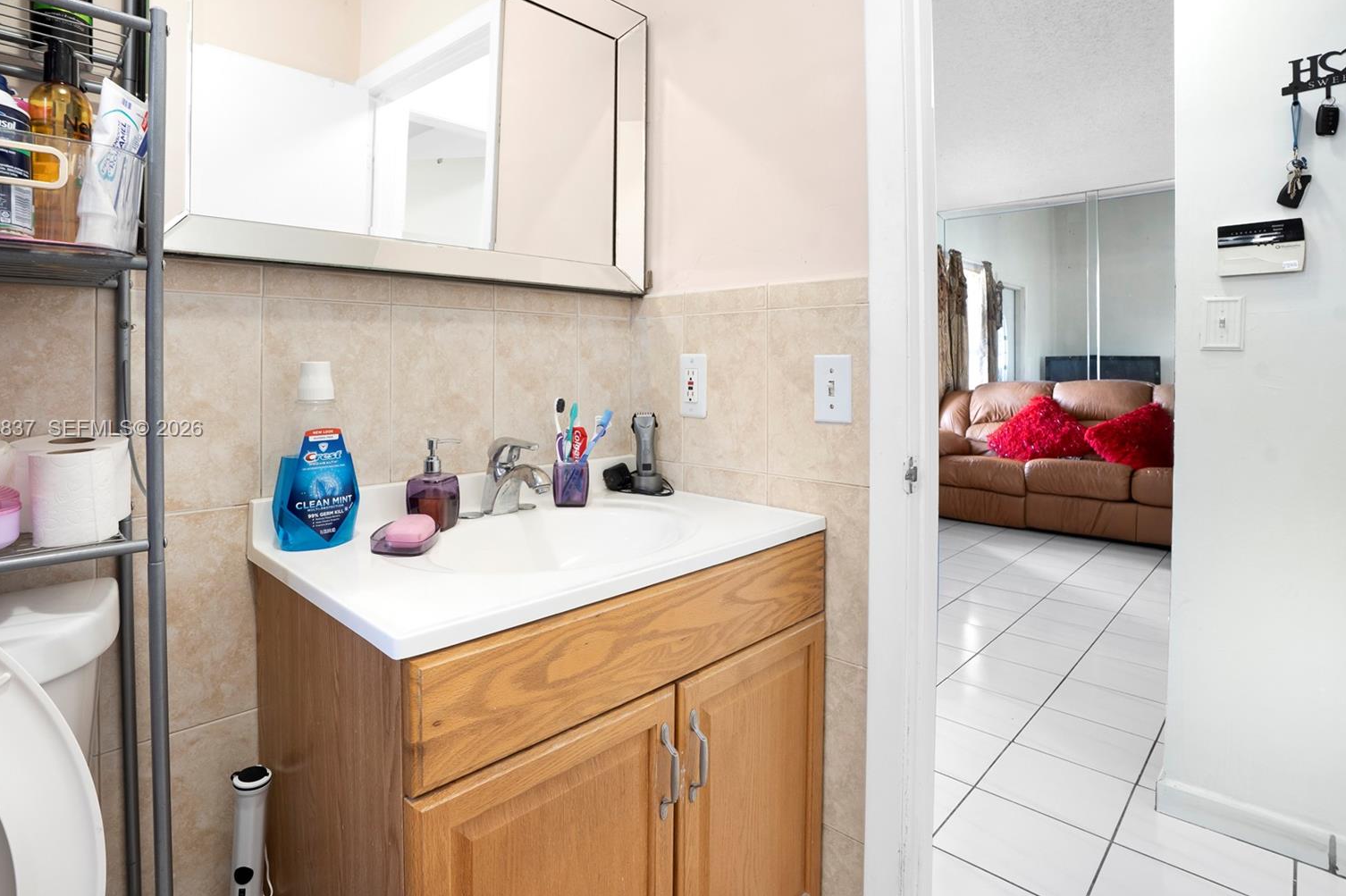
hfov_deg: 93.2
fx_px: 635
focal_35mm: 17
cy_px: 430
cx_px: 639
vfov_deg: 70.4
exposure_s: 1/25
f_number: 7.1
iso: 800
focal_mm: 16
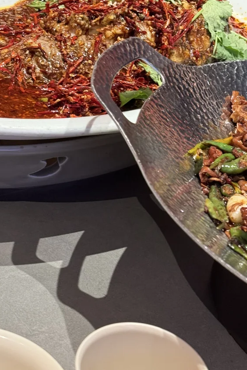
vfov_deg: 23.9
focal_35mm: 85
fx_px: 875
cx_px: 109
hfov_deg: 16.1
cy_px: 161
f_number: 1.78
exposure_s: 1/50
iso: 64
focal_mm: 6.76
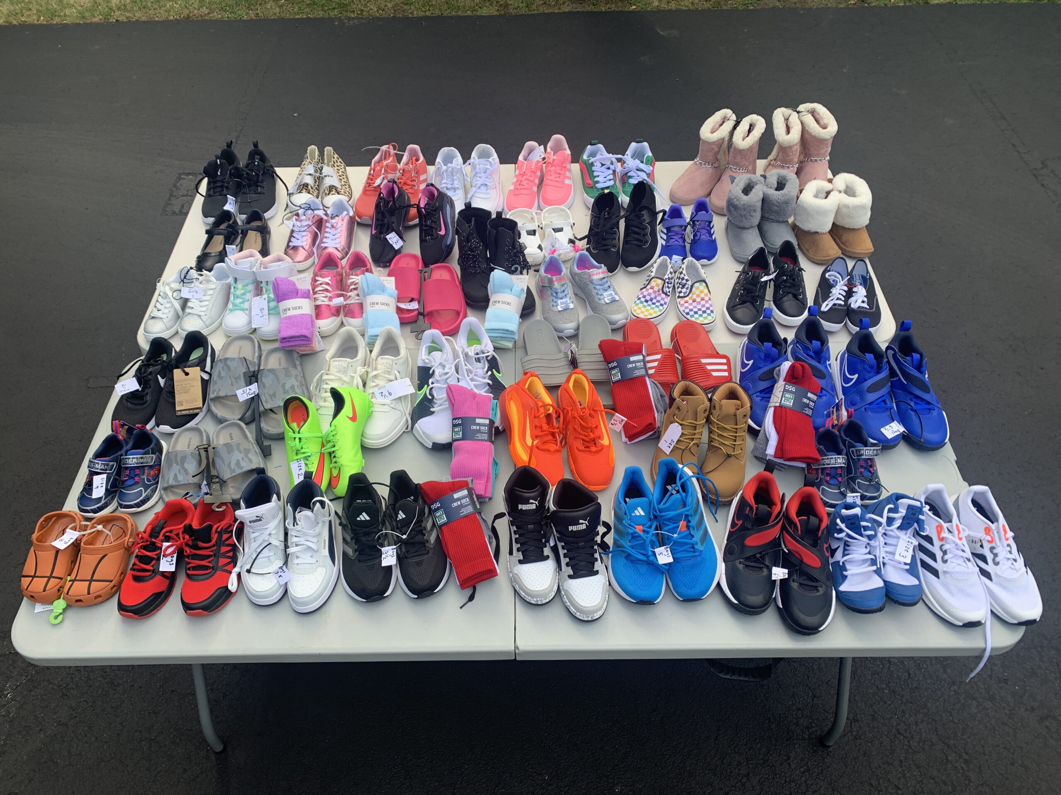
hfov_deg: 67.3
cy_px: 398
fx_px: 797
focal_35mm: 26
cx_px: 530
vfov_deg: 53.1
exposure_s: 1/184
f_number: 1.8
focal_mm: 4.25
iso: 25
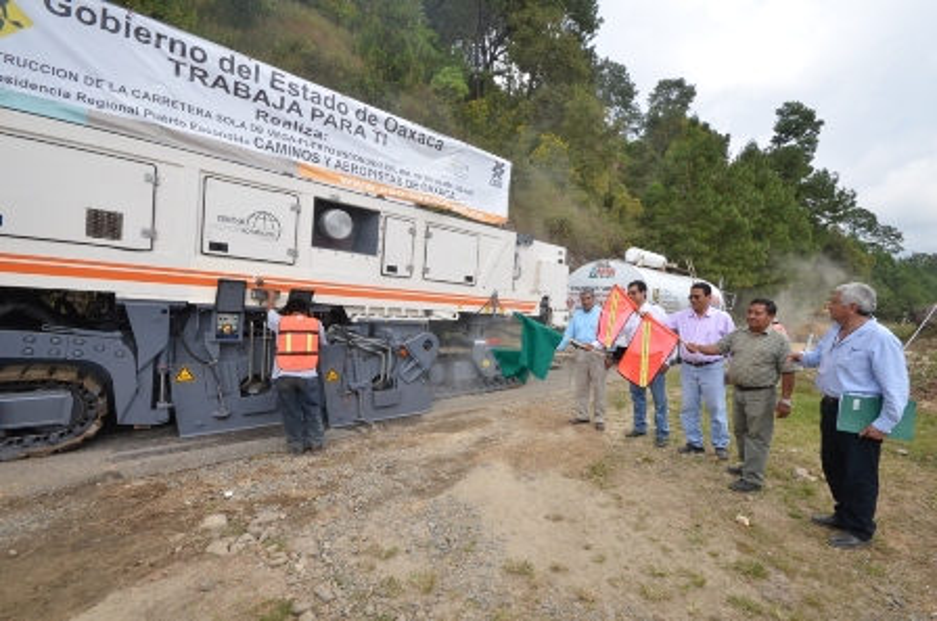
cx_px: 468
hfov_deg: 100.5
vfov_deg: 77.1
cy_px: 310
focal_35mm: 15
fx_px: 390
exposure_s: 1/200
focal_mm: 10
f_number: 14
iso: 500
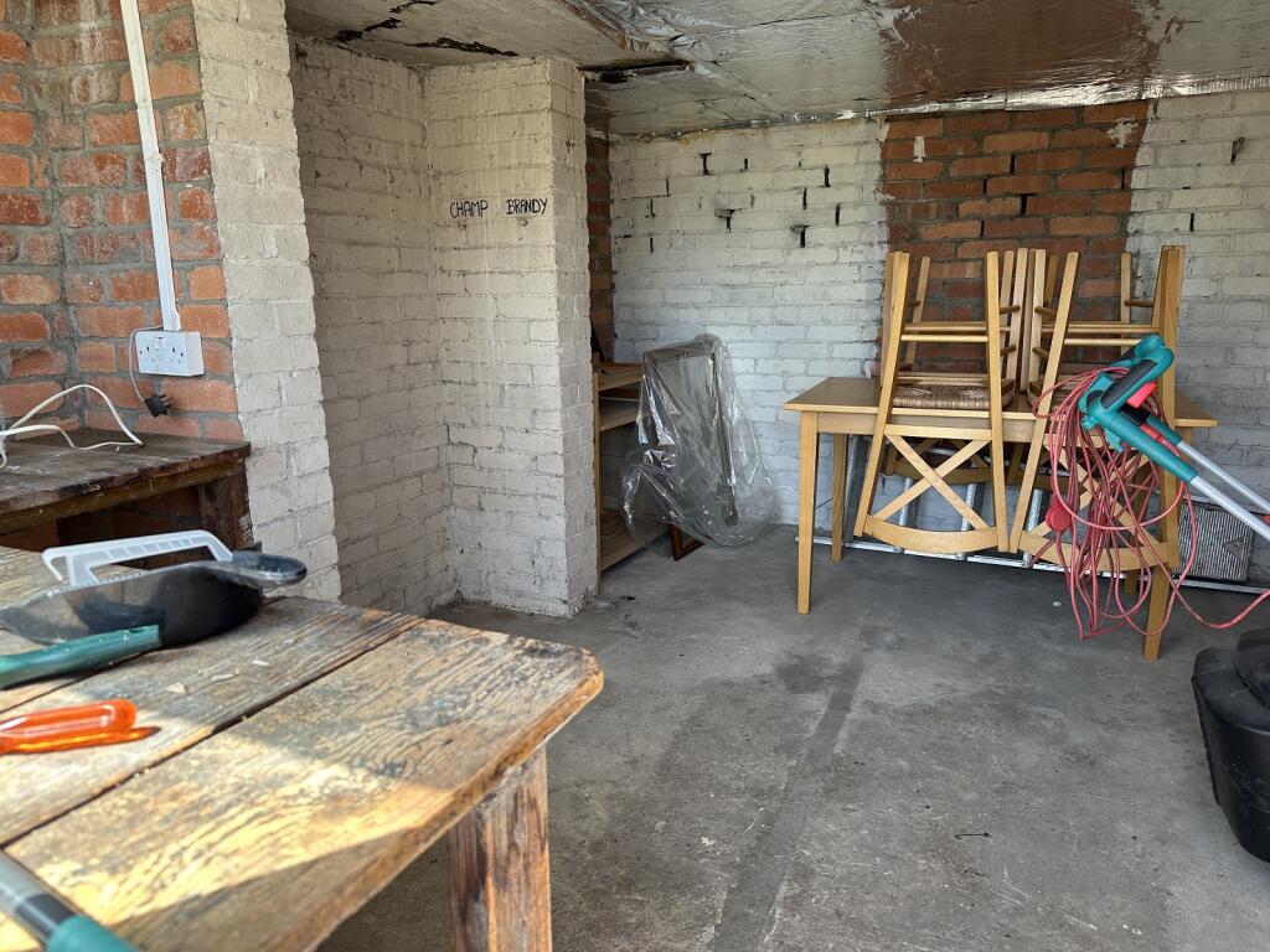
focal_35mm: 24
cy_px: 476
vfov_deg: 56.8
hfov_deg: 71.6
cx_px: 635
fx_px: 881
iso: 100
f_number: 1.78
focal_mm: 6.86
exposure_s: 1/171
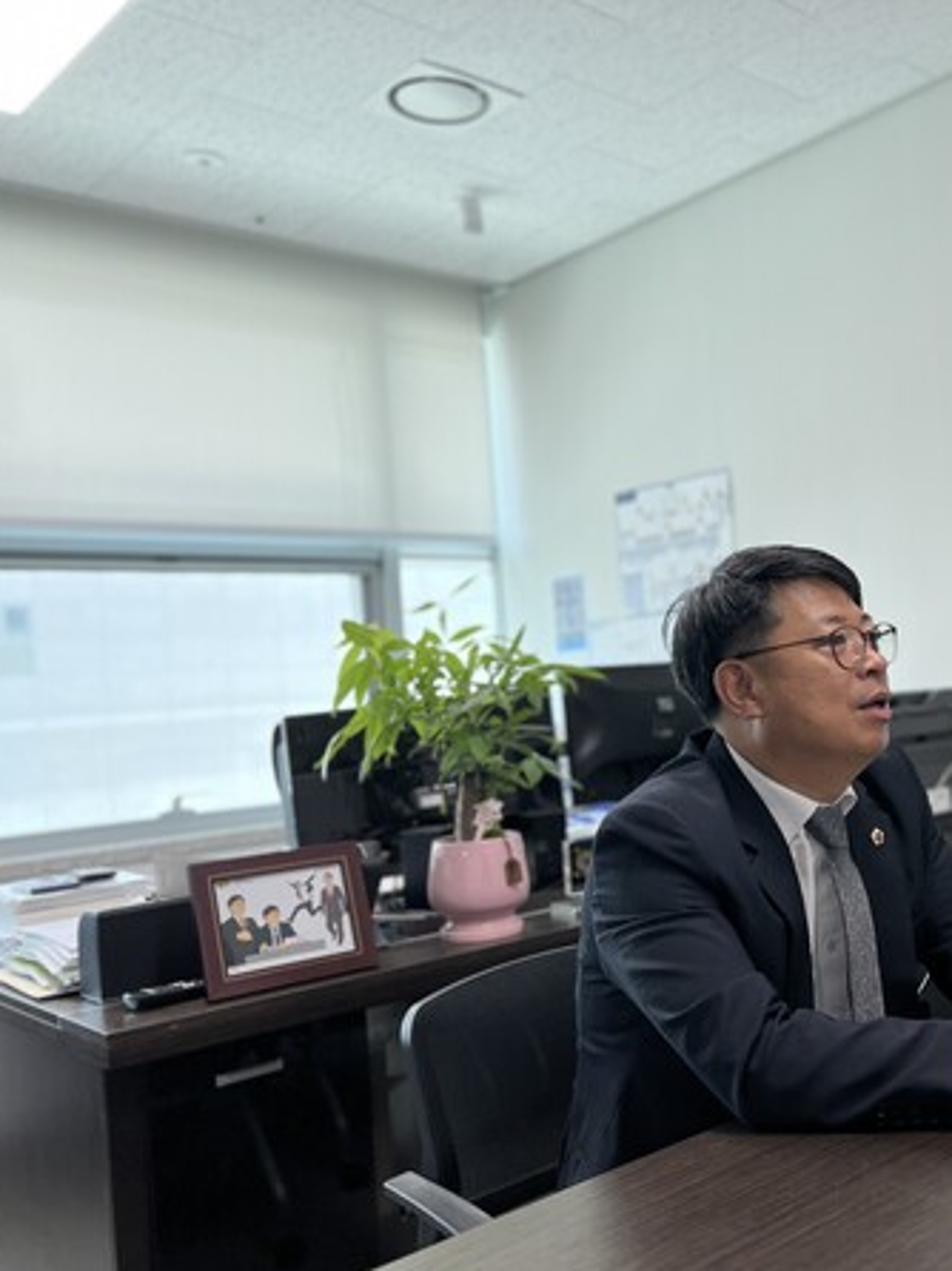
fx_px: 1285
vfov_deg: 52.7
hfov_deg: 38.2
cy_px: 638
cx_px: 835
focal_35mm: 35
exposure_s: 1/120
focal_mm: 5.7
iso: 64
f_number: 1.5
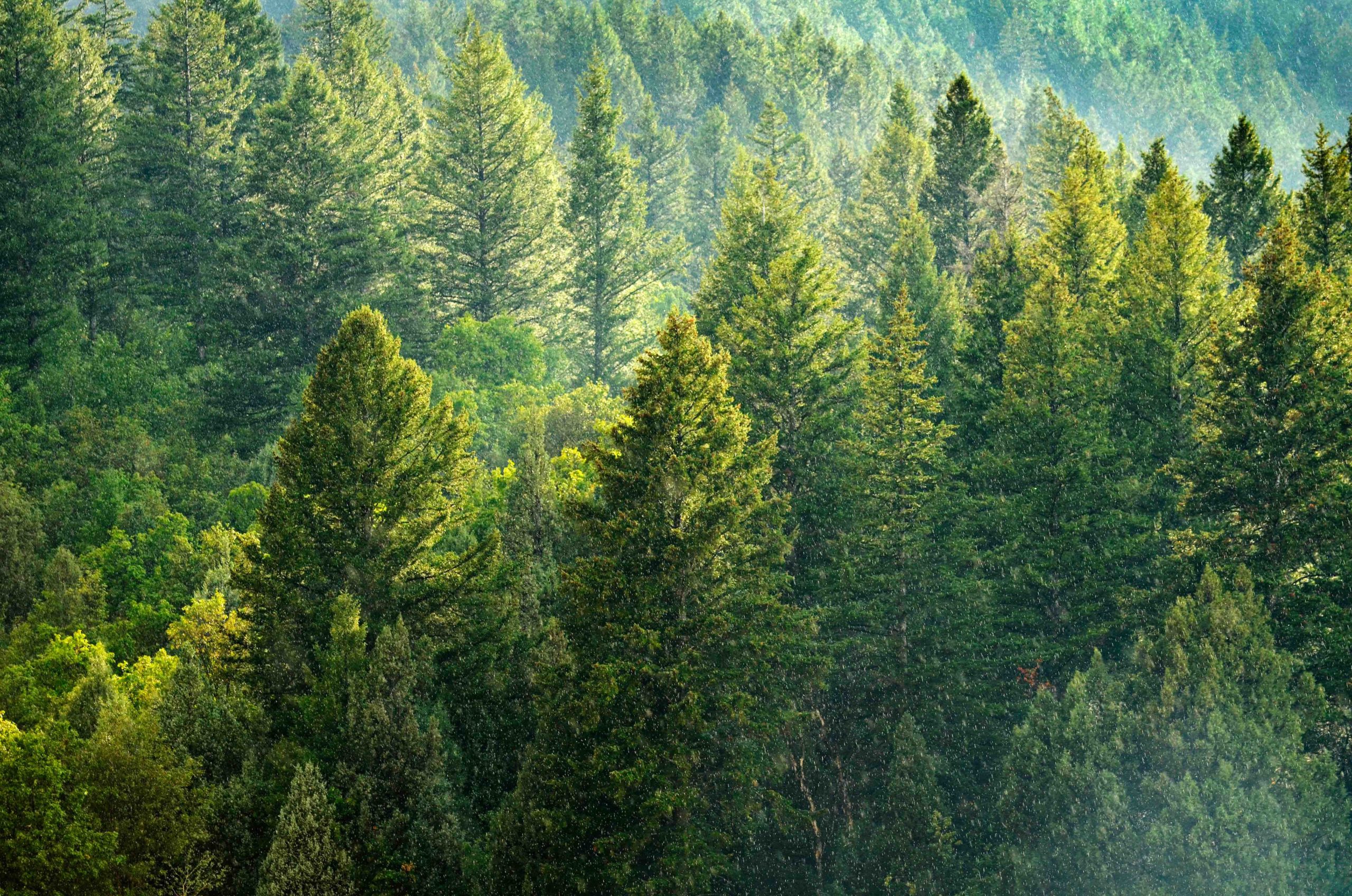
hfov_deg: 8.9
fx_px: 8714
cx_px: 676
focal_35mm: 232
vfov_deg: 5.9
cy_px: 448
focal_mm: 155
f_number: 4
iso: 200
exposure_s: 1/160
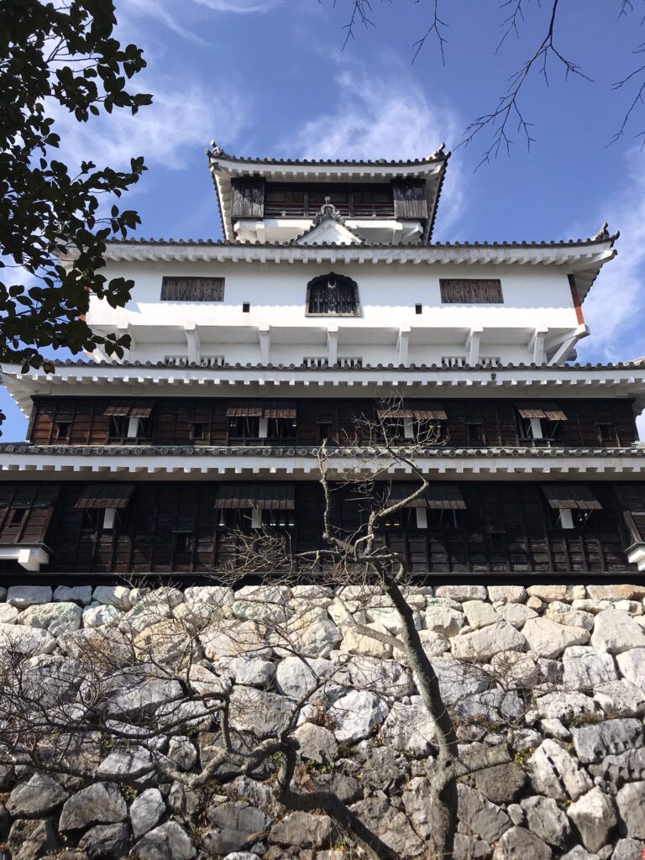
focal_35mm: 28
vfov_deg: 63.4
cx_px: 322
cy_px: 430
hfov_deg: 49.7
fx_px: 696
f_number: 1.8
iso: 20
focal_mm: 3.99
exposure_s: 1/1773
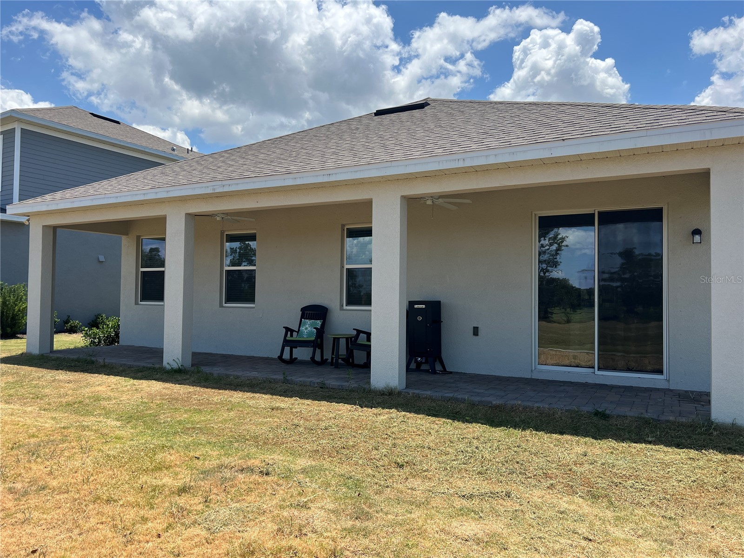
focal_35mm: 26
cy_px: 279
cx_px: 372
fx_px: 559
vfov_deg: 53.1
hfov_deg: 67.3
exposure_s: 1/3968
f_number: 1.5
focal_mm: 5.7
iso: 50
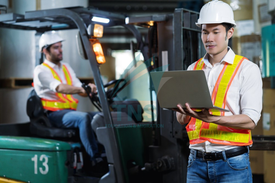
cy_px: 92
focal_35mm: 85
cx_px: 138
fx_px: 649
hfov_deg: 23.9
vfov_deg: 16.1
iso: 800
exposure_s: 1/160
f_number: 2.8
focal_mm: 85
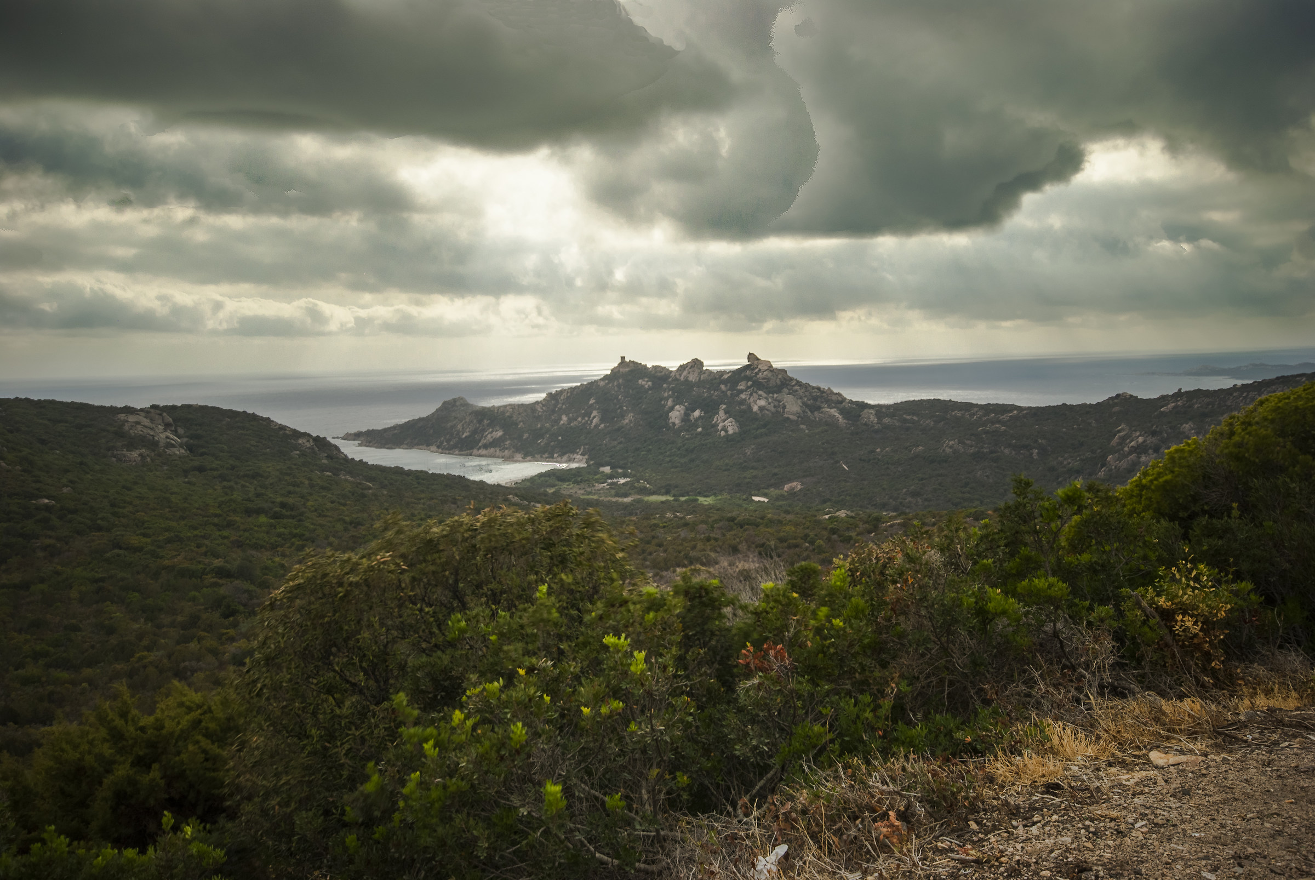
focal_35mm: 30
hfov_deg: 61.9
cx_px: 658
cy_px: 440
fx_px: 1097
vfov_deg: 43.7
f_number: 5.6
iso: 100
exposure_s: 1/20
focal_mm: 20
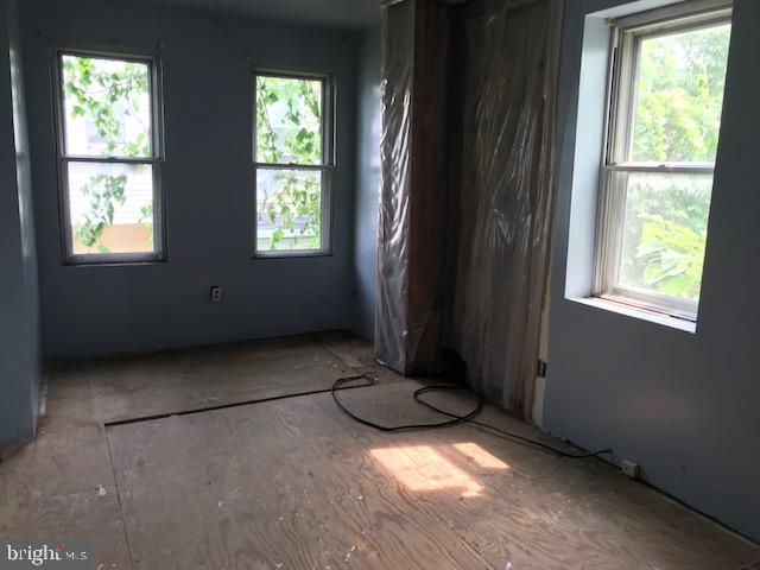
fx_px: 615
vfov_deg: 49.7
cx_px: 380
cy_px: 285
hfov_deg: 63.4
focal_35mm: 28
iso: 25
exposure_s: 1/60
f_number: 1.8
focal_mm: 3.99
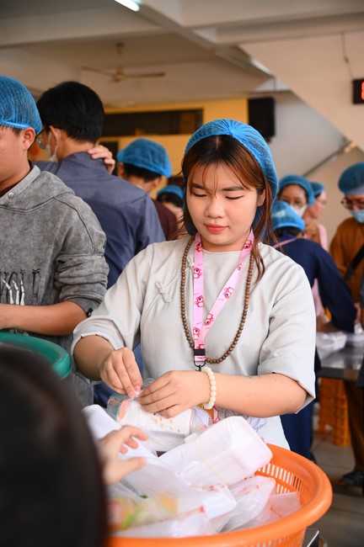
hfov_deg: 28.0
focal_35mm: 48
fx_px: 729
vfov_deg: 41.2
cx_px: 182
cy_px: 274
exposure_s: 1/160
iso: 800
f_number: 4
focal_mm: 48
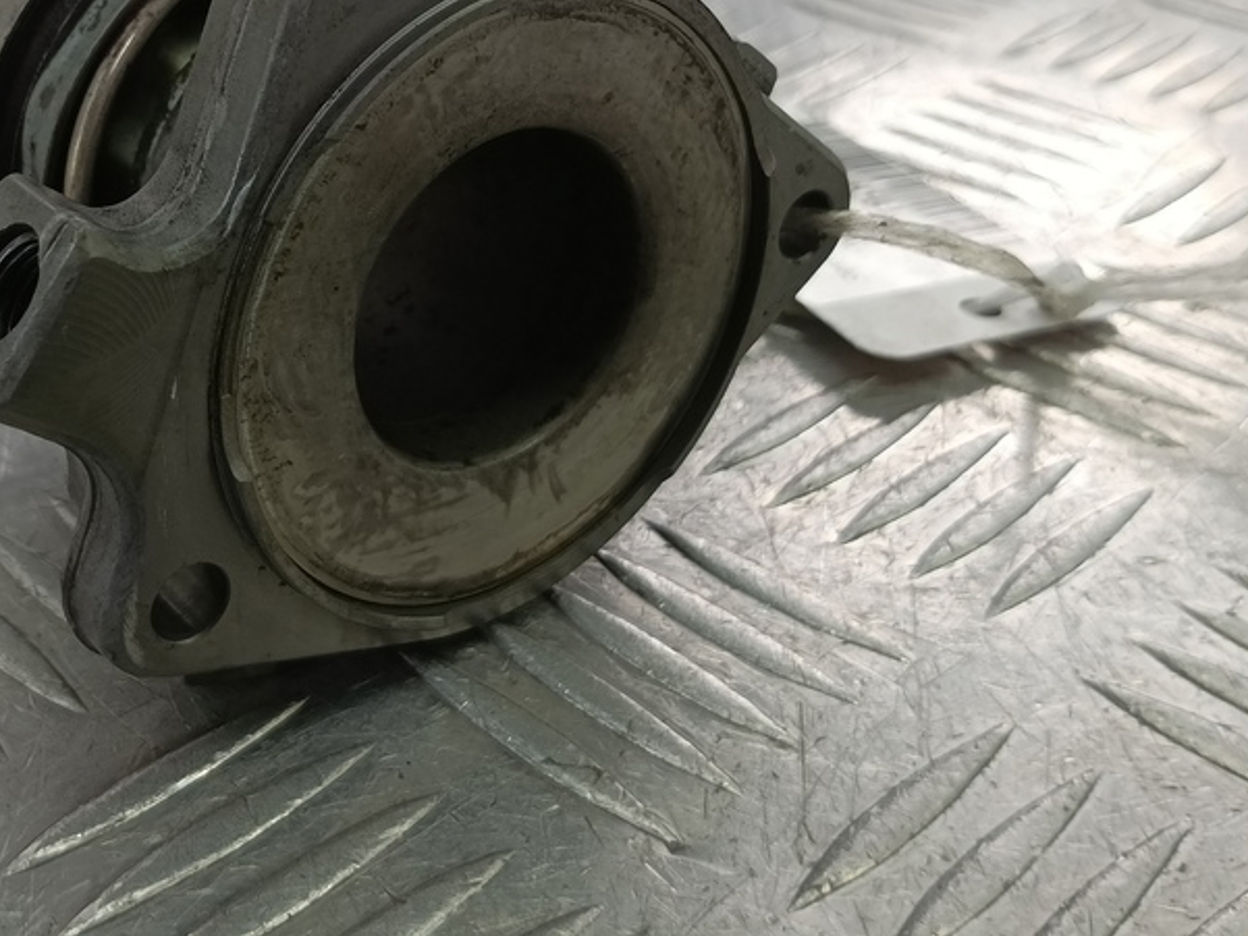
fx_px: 1659
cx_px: 380
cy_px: 232
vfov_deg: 31.0
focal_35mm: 46
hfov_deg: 40.5
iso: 140
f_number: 1.6
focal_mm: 4.11
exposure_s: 1/100
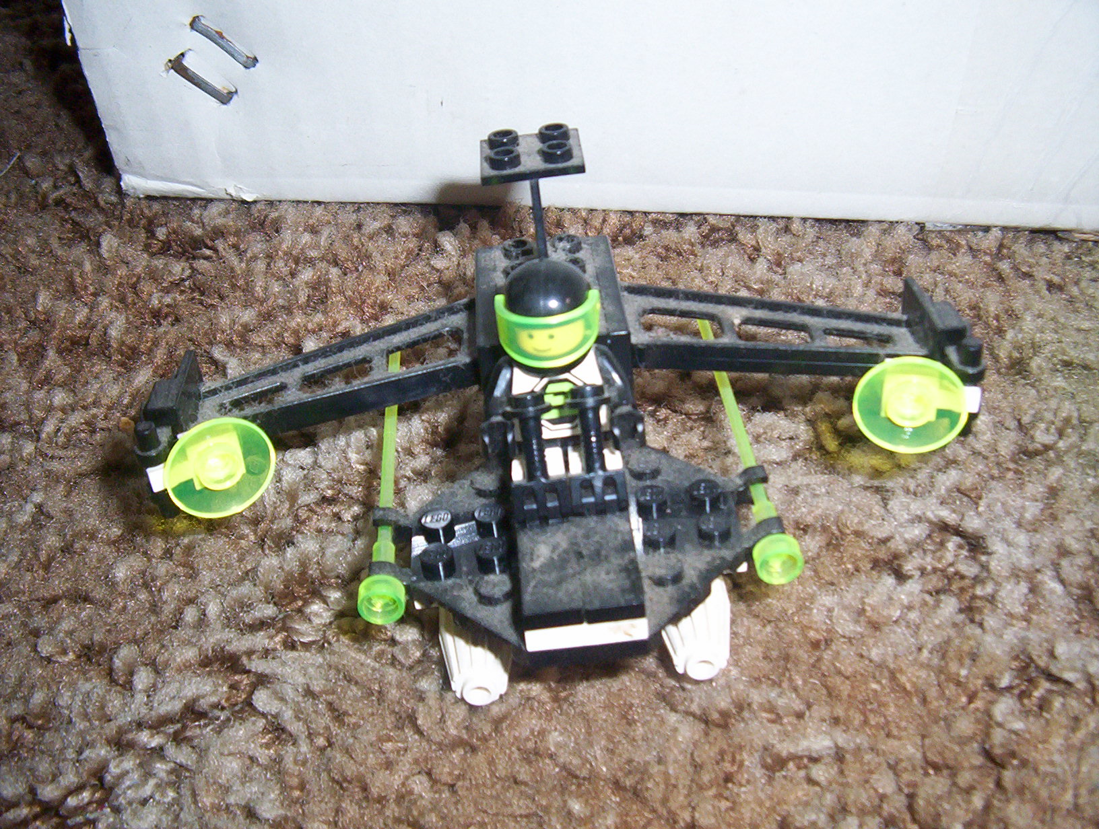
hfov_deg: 47.8
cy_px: 414
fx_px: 1241
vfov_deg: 37.0
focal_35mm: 39
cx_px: 550
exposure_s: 1/60
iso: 140
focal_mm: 5.26
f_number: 3.84
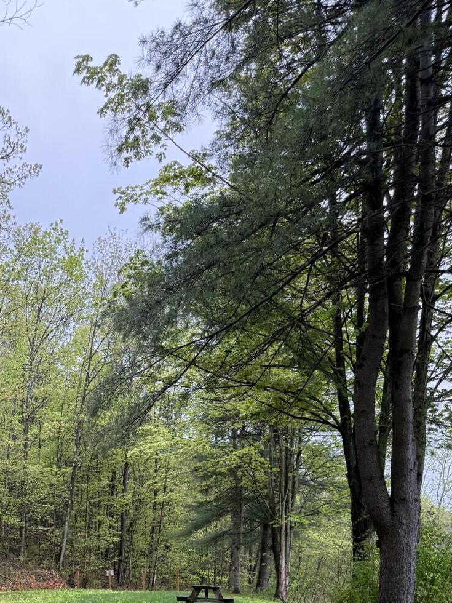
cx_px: 66
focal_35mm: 49
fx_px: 853
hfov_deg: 28.8
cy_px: 612
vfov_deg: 35.0
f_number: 1.78
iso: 100
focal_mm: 6.76
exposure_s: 1/307
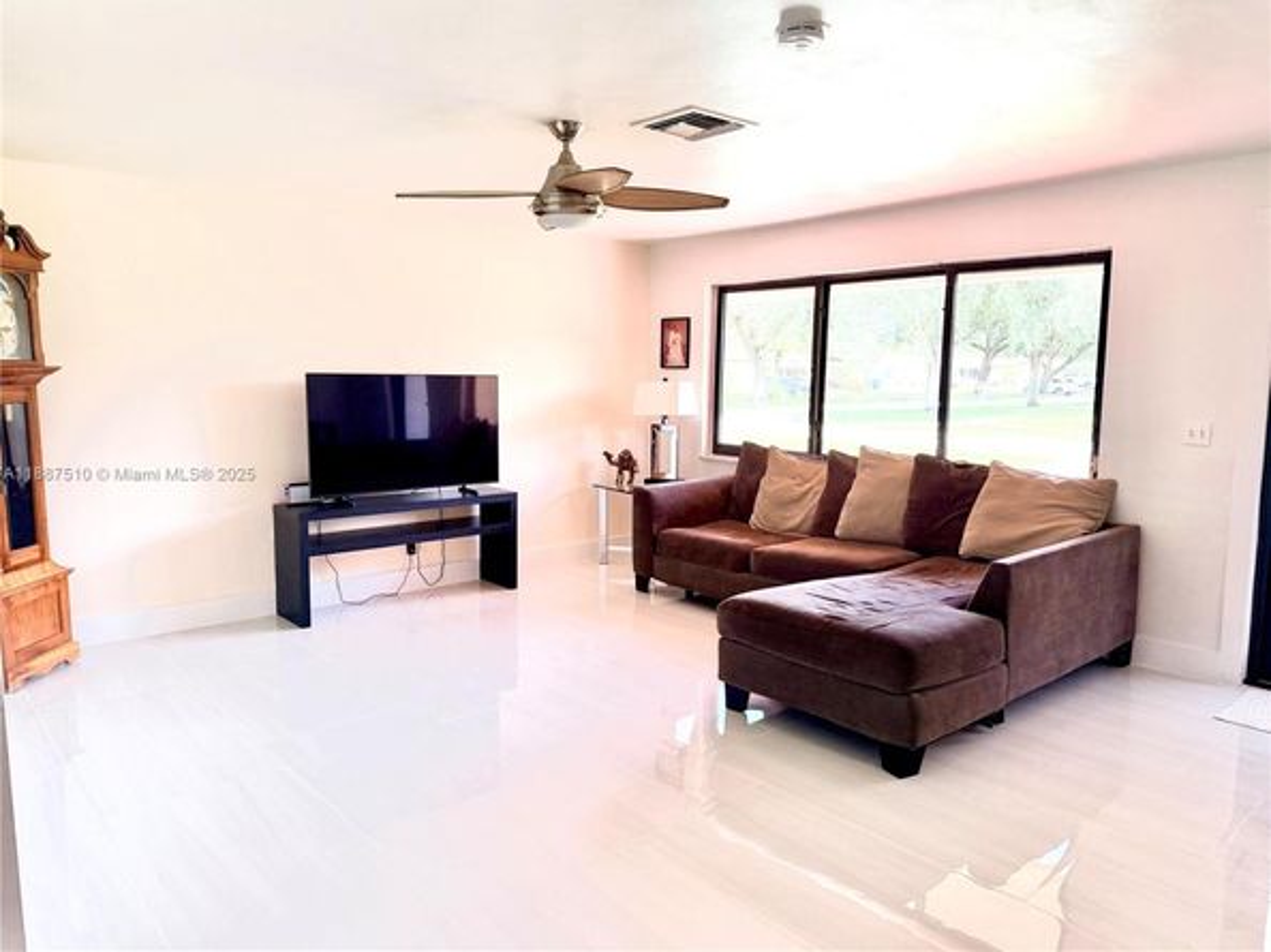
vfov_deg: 56.8
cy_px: 476
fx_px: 881
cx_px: 636
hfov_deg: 71.6
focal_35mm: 24
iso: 160
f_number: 1.78
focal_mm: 6.76
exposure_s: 1/222
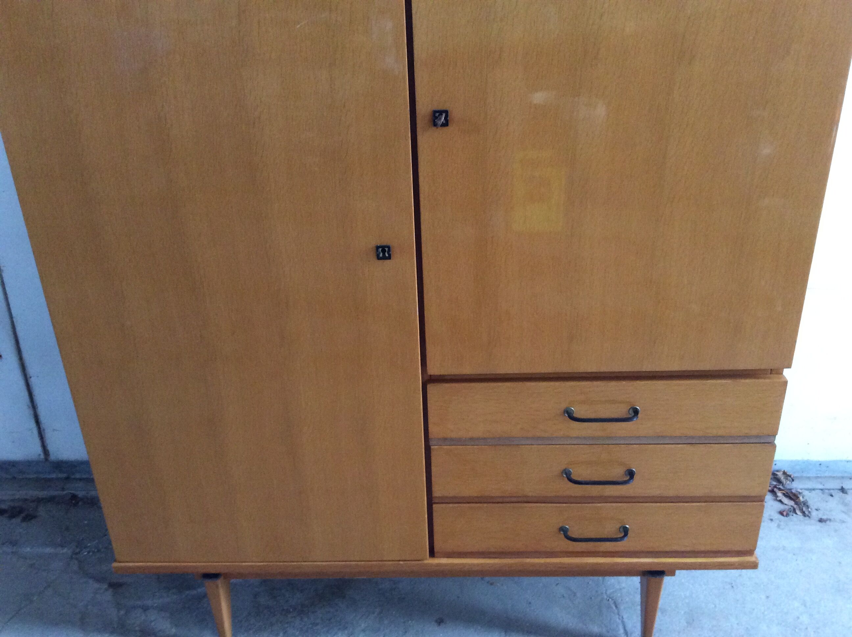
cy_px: 318
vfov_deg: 44.1
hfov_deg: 56.9
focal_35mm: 32
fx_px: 786
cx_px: 426
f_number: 2.4
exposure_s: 1/25
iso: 250
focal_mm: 3.3
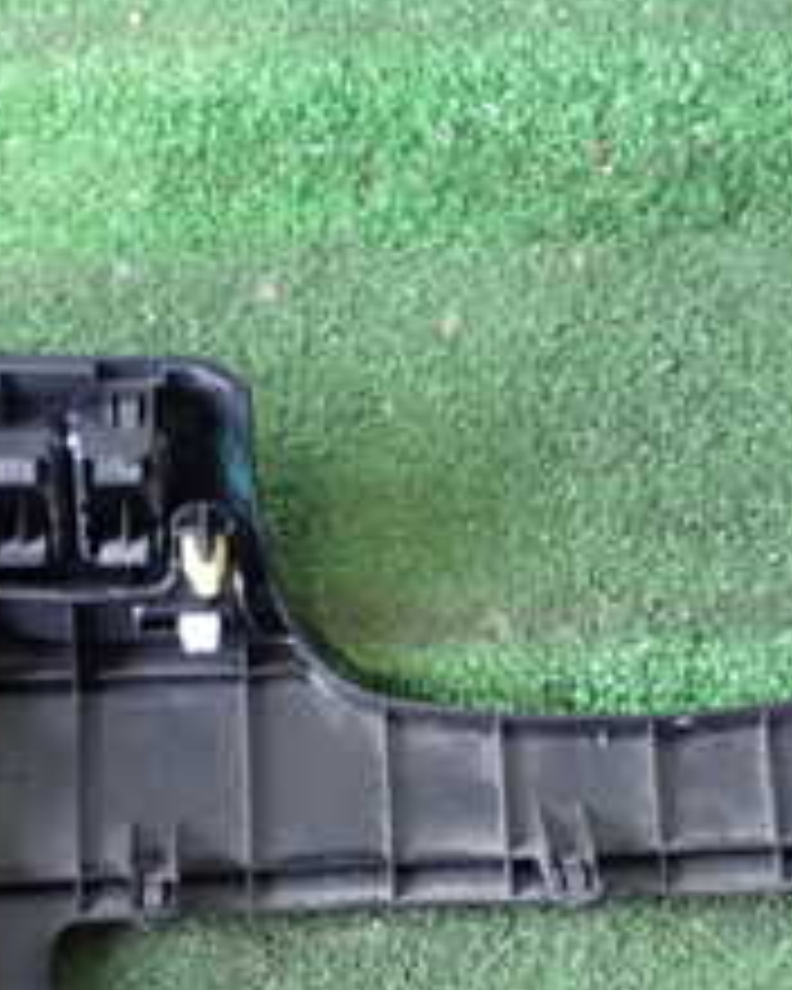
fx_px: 2813
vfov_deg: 19.3
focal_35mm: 96
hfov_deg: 16.0
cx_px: 342
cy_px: 1008
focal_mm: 6.37
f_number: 2.5
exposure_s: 1/25
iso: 800
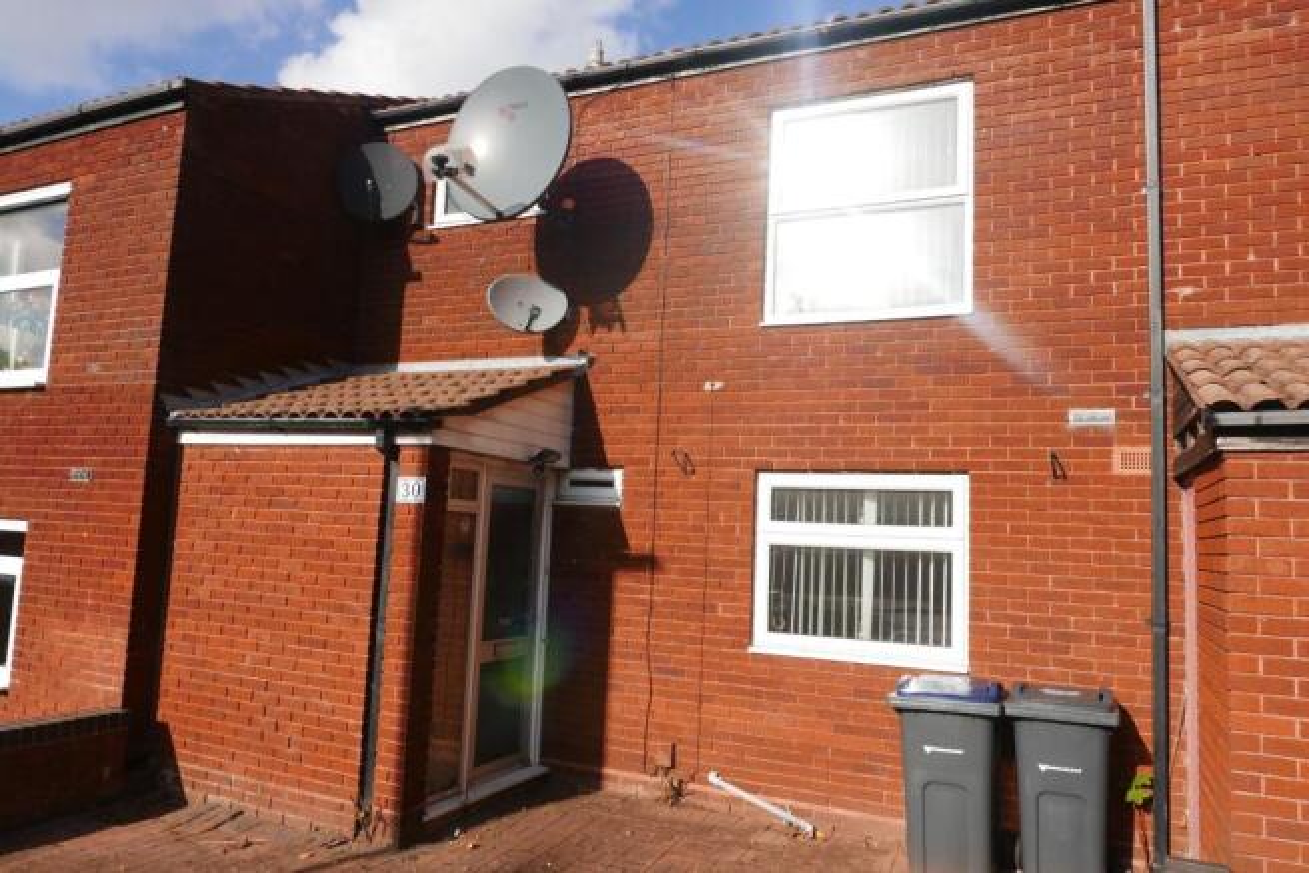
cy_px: 436
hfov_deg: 73.7
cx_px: 654
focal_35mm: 24
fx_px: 873
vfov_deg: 53.2
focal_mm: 10.9
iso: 200
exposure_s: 1/800
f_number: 5.6
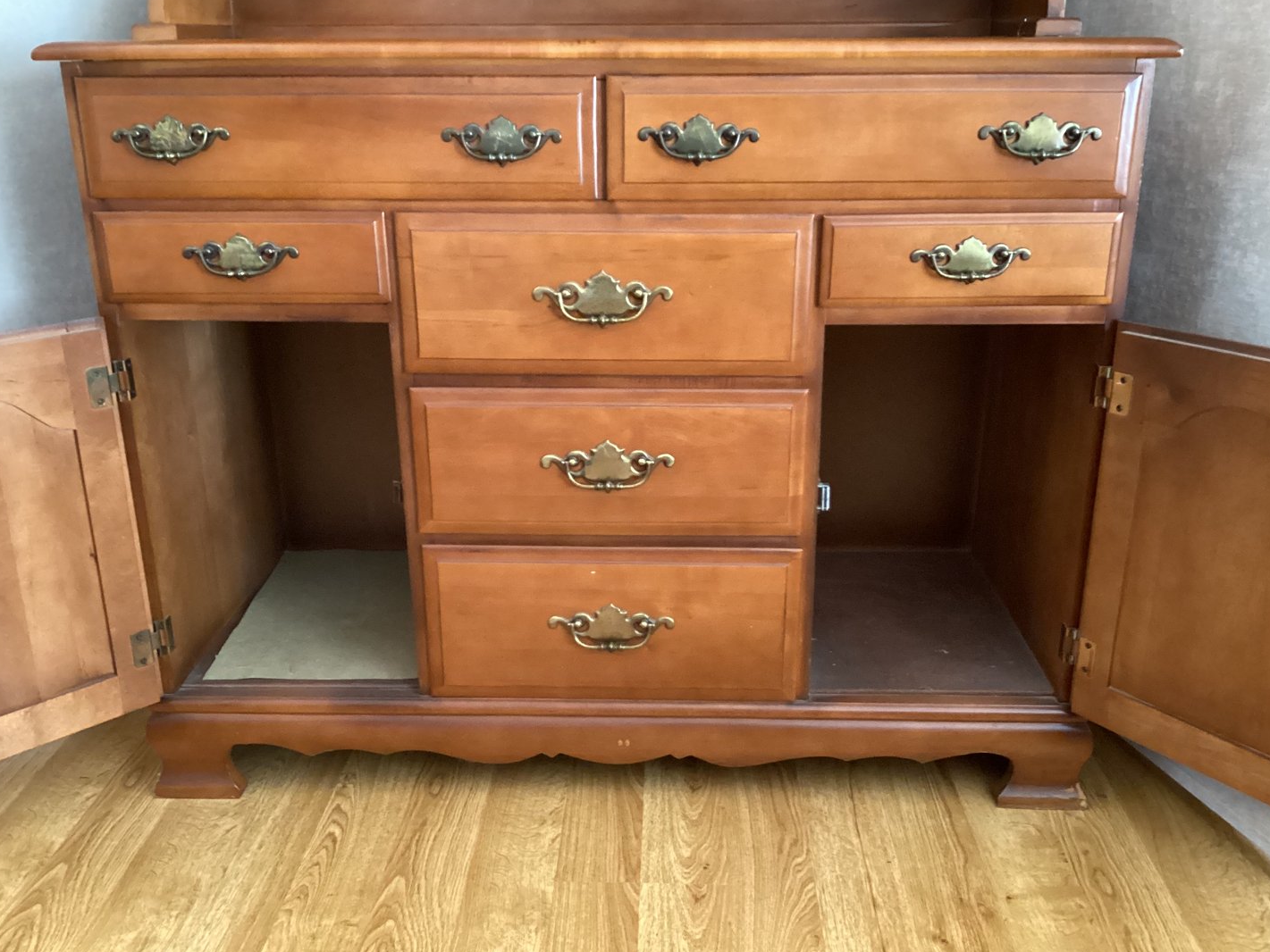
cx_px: 636
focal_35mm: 33
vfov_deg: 42.9
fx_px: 1211
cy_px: 484
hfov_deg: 55.3
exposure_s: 1/30
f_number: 2.4
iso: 500
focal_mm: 3.3
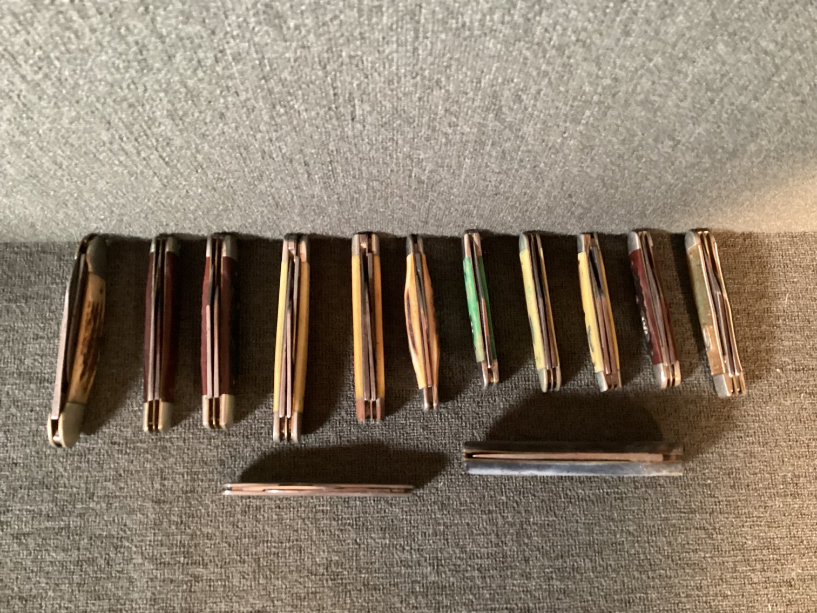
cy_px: 306
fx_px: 732
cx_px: 408
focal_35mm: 31
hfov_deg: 58.3
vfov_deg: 45.4
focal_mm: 3.3
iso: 800
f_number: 2.4
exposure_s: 1/25
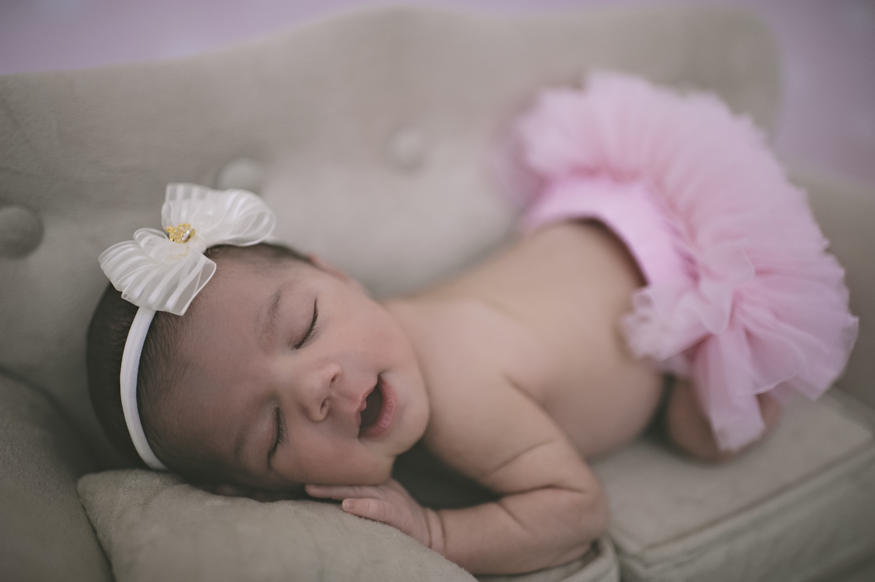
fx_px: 850
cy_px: 291
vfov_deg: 37.8
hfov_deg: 54.5
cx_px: 438
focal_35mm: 35
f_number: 1.4
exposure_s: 1/200
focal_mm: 35
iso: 320
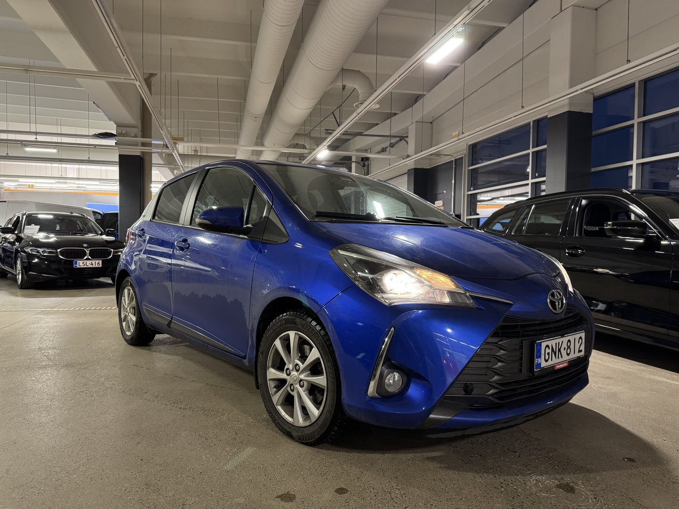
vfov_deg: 56.8
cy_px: 254
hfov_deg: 71.6
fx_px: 471
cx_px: 340
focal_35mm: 24
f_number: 1.78
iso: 500
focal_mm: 6.76
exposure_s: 1/50
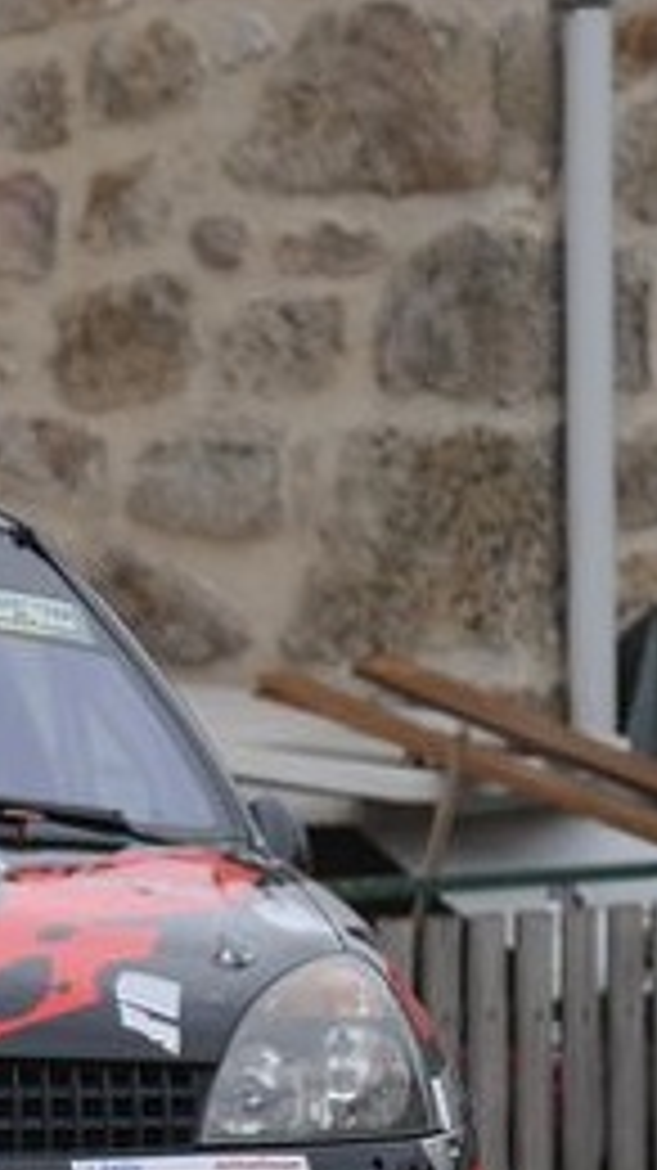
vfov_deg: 2.2
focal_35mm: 1003
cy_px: 709
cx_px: -428
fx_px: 31104
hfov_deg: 1.2
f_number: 16
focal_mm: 210
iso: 320
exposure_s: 1/800
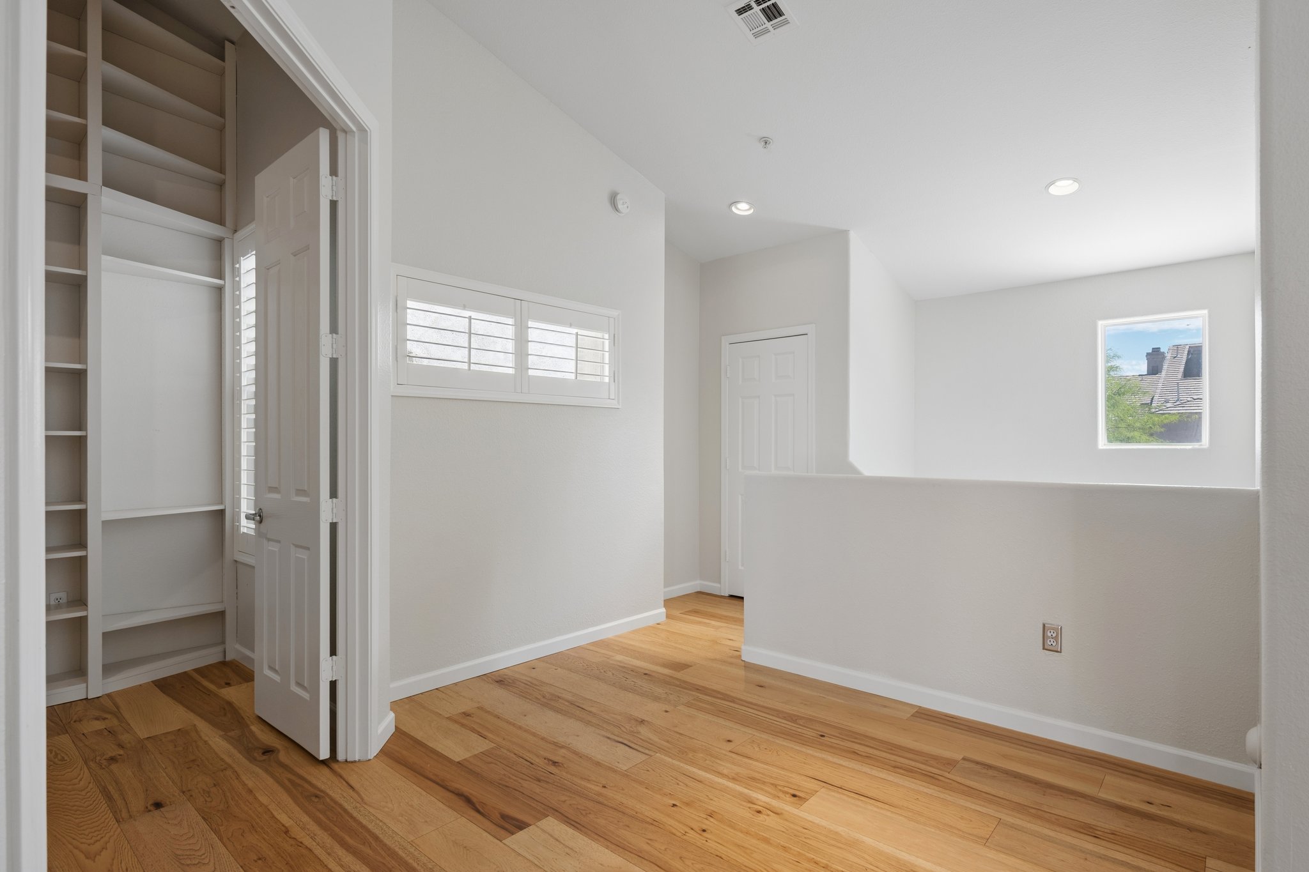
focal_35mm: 18
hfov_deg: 90.0
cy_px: 436
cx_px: 654
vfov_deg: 67.4
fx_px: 654
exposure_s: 1/50
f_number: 8
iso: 320
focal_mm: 18
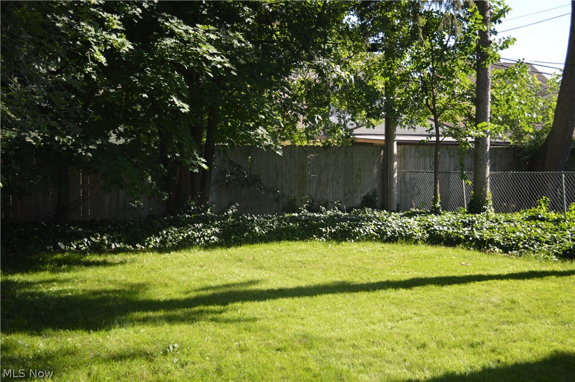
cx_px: 288
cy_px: 191
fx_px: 814
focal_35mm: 51
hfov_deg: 38.9
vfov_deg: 26.4
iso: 100
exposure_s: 1/200
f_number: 5
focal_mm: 34
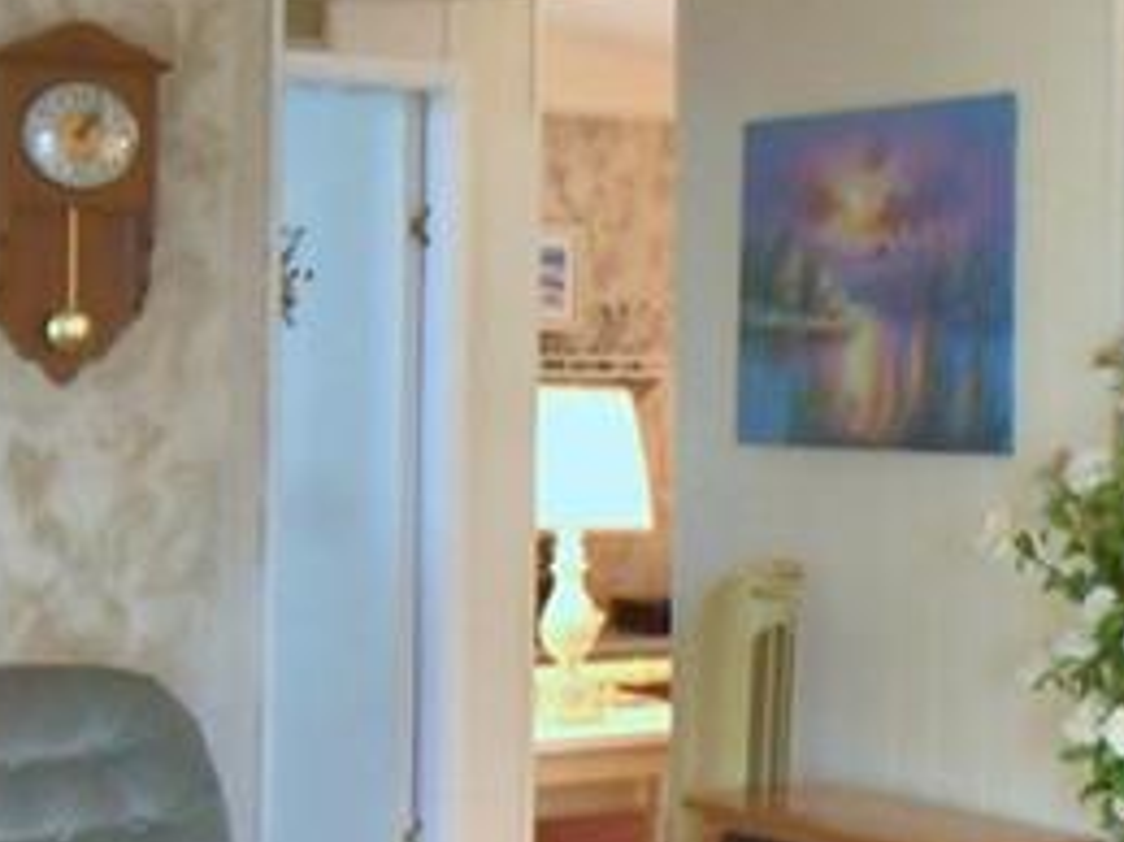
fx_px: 2889
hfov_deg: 19.9
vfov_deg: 16.6
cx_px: 1536
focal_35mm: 89
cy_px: 343
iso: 500
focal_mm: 10
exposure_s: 1/30
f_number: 4.5
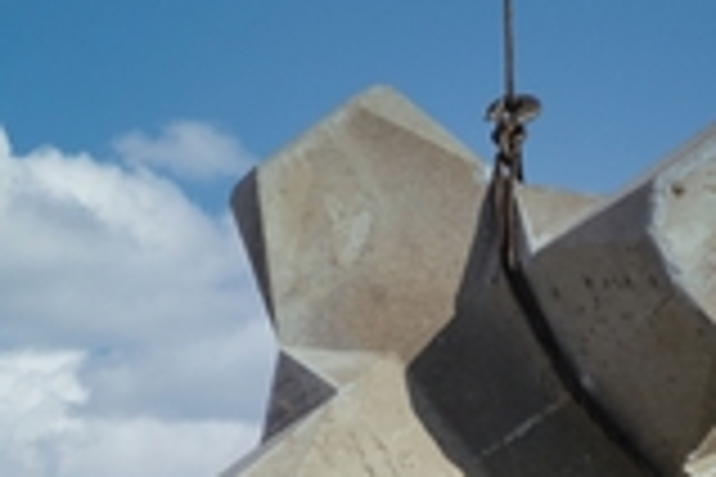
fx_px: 5986
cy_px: 817
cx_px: 234
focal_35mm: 301
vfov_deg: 4.5
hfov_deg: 6.8
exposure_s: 1/400
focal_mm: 50
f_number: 10
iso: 200
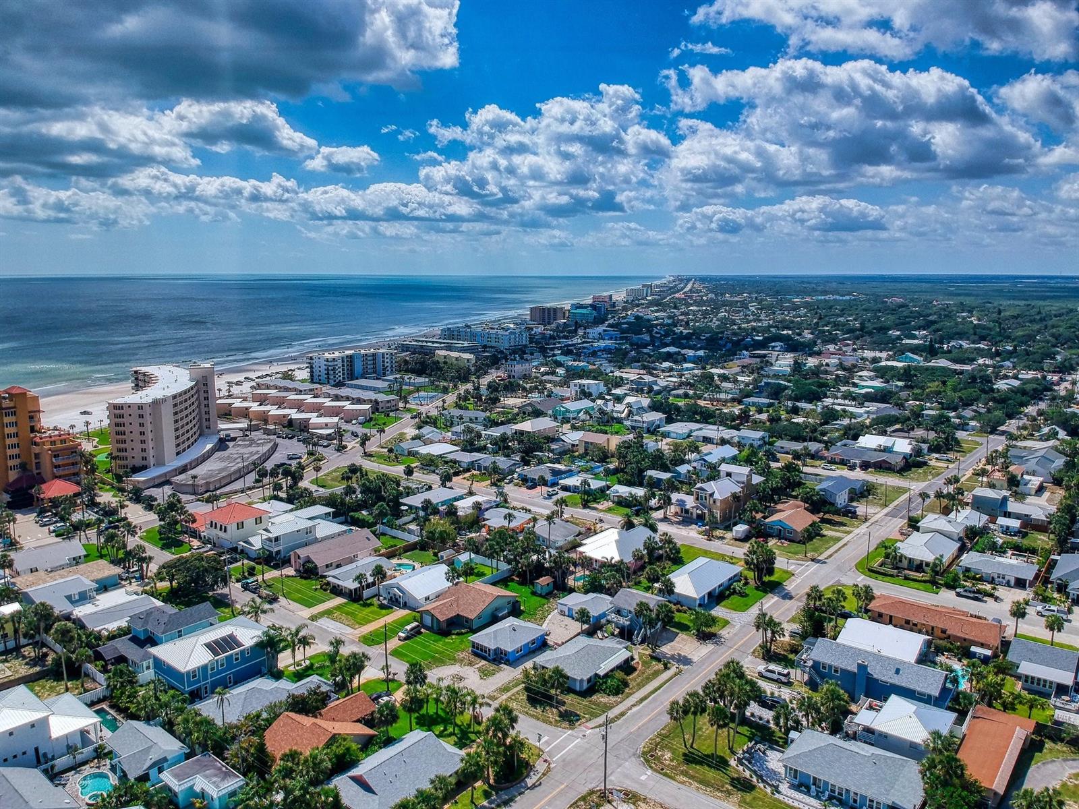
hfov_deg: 69.4
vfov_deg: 54.9
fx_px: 779
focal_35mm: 25
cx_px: 540
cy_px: 404
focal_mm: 4.49
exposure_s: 1/4000
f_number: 2.6
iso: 104
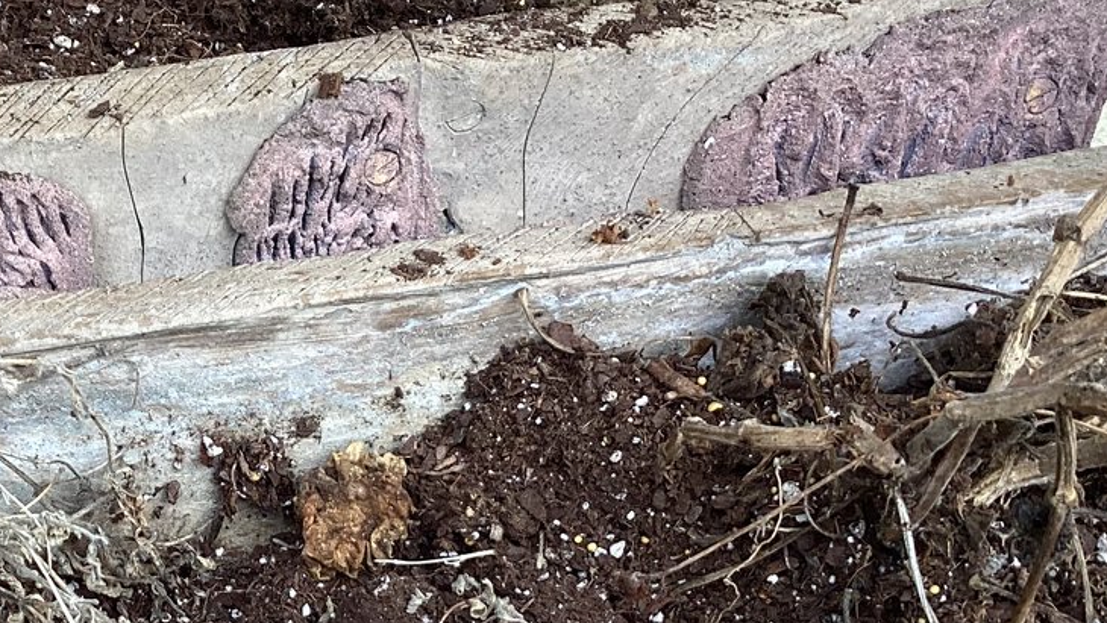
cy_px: 568
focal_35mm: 70
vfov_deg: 17.0
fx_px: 2055
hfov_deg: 29.2
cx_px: 163
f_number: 2.4
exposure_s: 1/100
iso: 25
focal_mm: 3.3
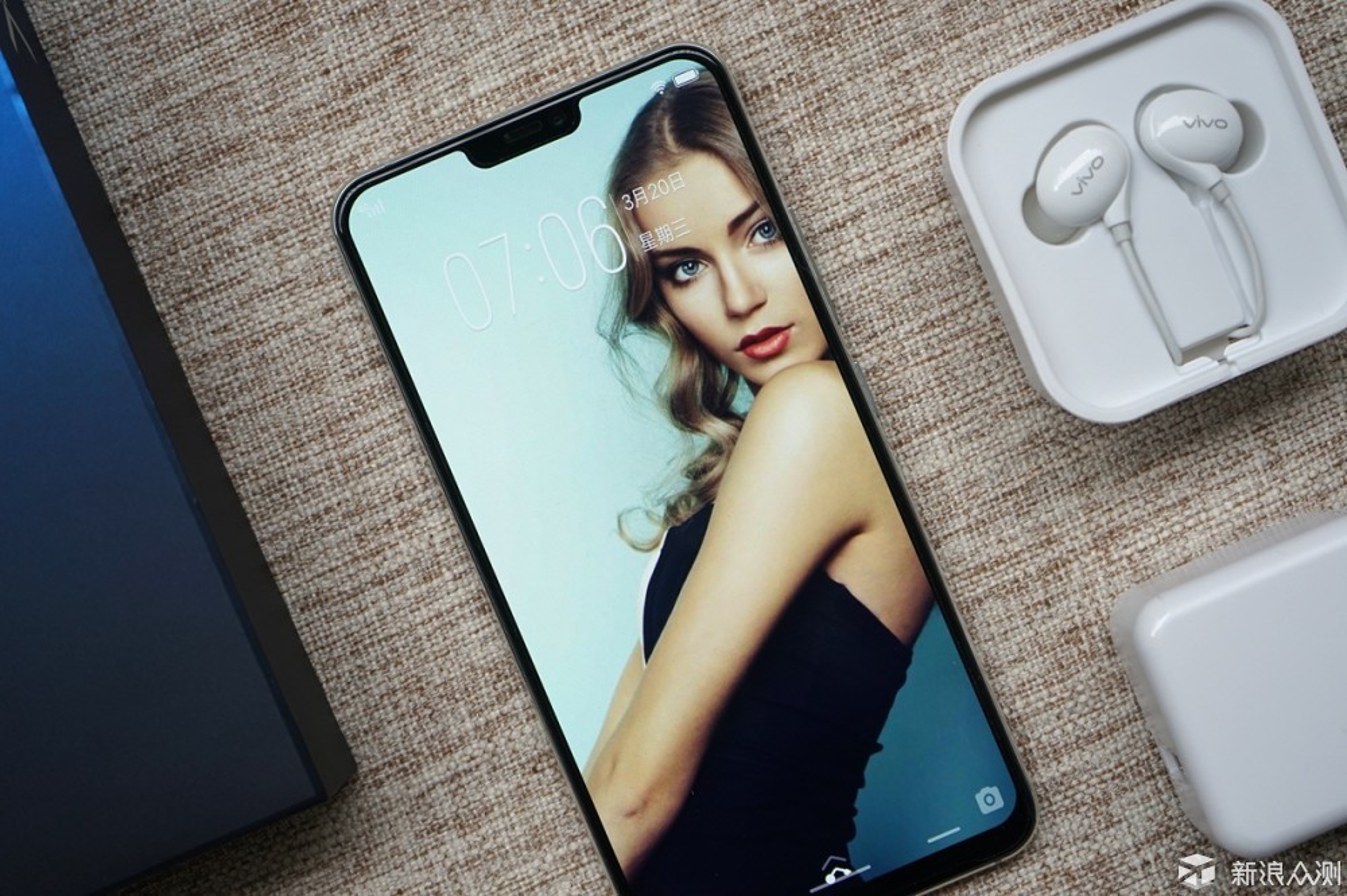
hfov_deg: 35.1
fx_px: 2132
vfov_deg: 23.8
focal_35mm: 57
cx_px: 674
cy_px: 448
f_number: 5.6
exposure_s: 1/200
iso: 500
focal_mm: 57
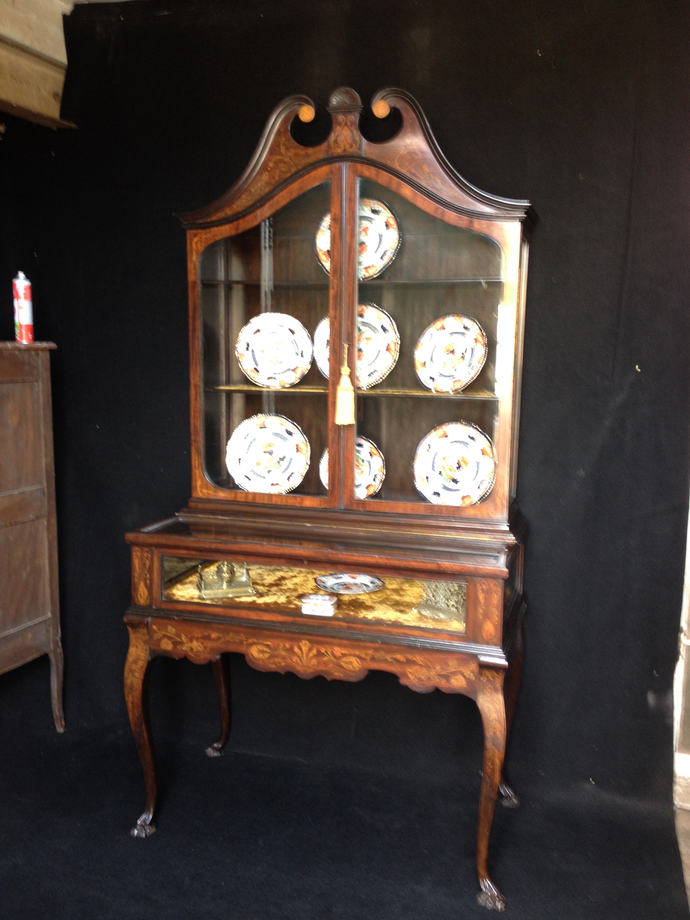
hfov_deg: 40.7
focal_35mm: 35
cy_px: 460
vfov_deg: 52.6
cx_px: 345
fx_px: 930
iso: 80
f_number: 2.4
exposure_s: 1/20
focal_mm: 4.28
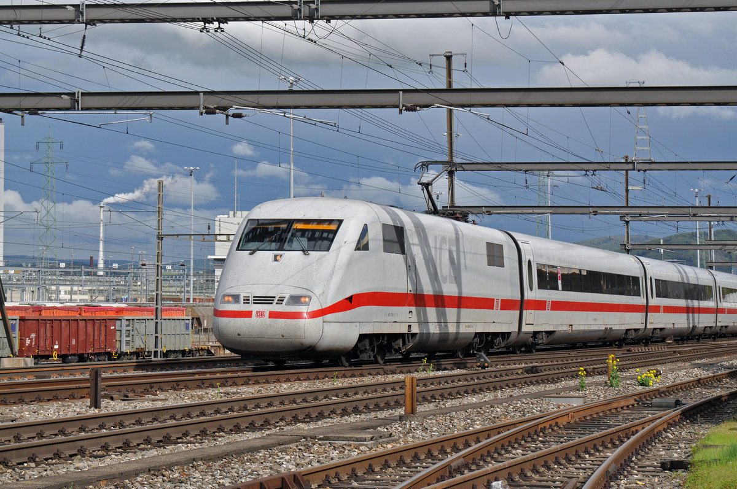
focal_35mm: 105
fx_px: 2147
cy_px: 244
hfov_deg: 19.5
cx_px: 368
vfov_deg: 13.0
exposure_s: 1/1000
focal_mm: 70
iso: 400
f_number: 10
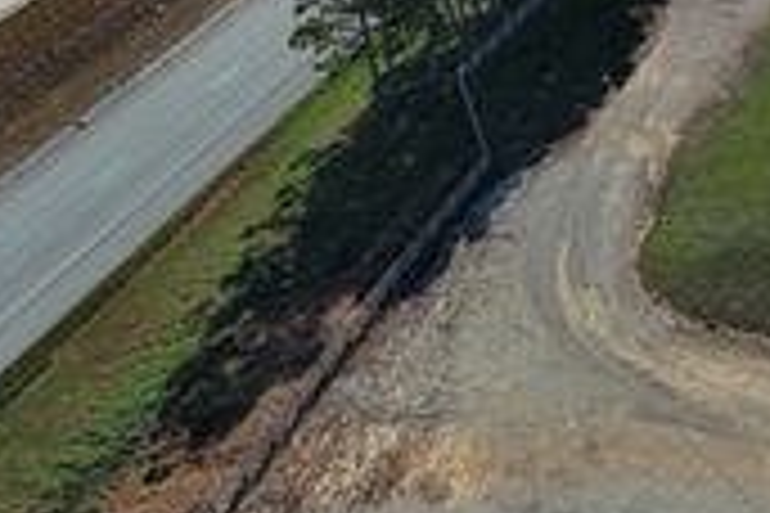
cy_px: 29
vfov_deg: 18.3
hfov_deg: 25.7
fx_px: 1561
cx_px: 847
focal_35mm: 73
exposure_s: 1/1200
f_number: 2.8
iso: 100
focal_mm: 10.57
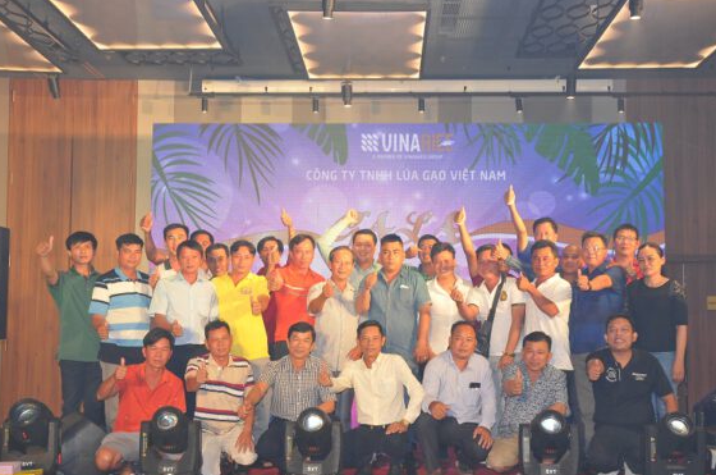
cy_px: 248
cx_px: 368
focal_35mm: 42
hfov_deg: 46.5
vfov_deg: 31.8
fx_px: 834
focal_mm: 26
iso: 1000
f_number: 6.3
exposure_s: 1/60
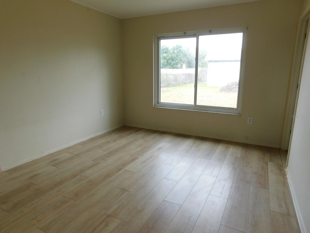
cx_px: 155
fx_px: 206
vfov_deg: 58.9
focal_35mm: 23
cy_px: 116
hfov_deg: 73.9
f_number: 3
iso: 125
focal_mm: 4
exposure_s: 1/80
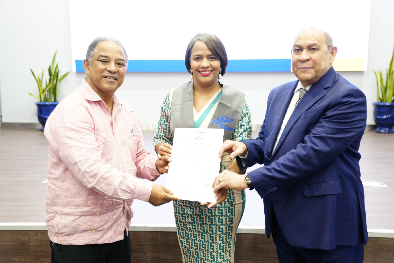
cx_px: 197
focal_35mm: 44
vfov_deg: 30.5
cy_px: 132
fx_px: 482
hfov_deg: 44.5
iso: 800
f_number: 3.2
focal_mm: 44
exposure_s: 1/20
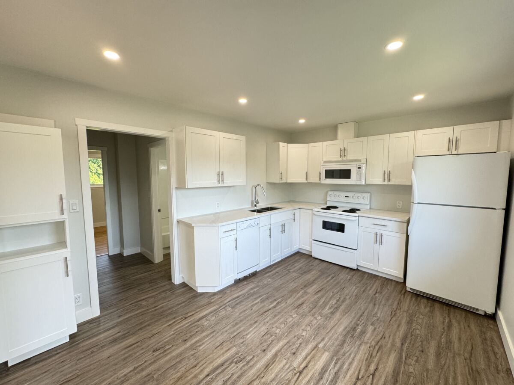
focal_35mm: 14
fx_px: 208
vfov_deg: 85.7
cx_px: 257
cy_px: 192
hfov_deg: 102.1
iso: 160
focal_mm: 2.22
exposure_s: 1/120
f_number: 2.2
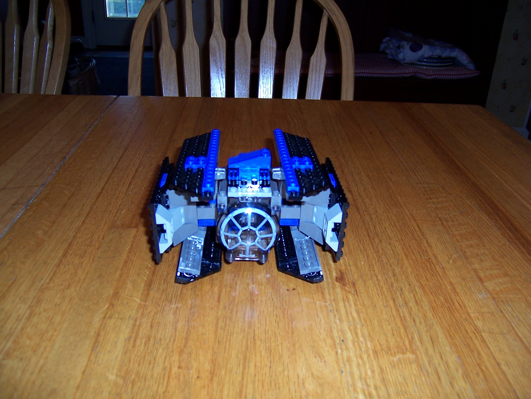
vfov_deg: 42.9
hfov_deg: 55.4
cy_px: 200
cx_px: 266
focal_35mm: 33
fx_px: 506
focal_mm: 5.5
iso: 80
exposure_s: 1/60
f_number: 2.8
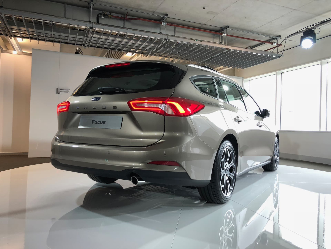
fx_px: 268
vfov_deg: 49.7
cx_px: 166
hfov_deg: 63.4
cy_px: 124
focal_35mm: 28
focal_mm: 4
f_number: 1.8
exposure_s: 1/67
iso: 40
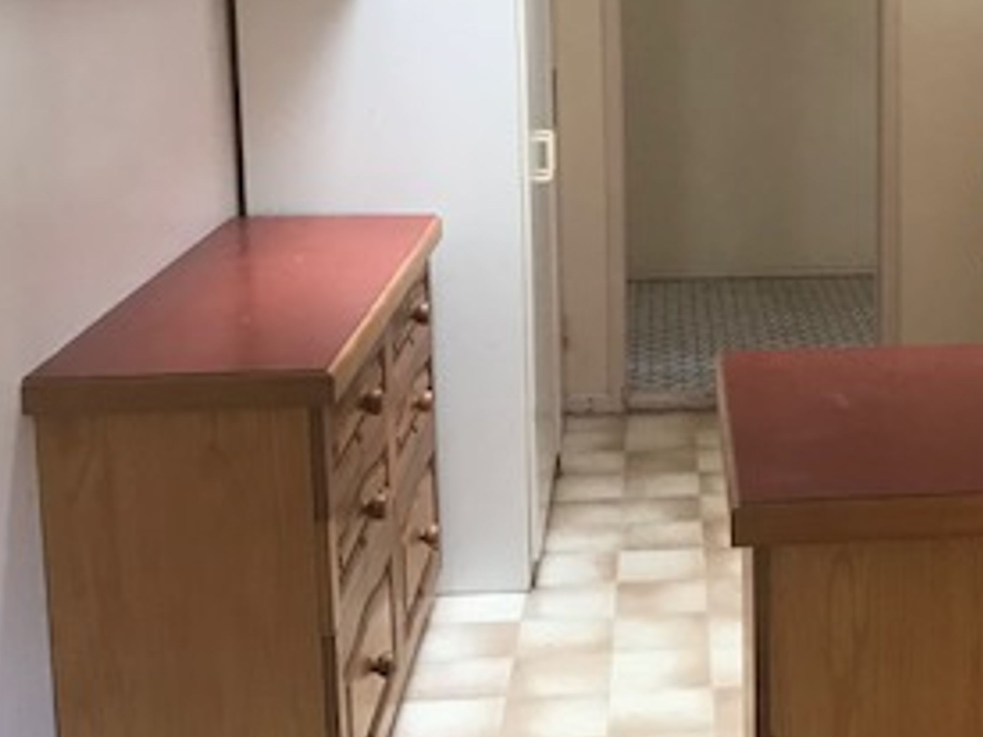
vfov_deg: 22.5
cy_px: 223
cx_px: 906
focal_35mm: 65
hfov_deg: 28.5
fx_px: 1846
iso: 50
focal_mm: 3.99
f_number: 1.8
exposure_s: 1/17
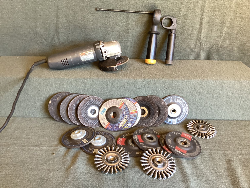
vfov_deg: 45.4
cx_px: 125
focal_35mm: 31
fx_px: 224
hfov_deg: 58.3
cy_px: 94
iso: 200
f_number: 2.4
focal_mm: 3.3
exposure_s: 1/60
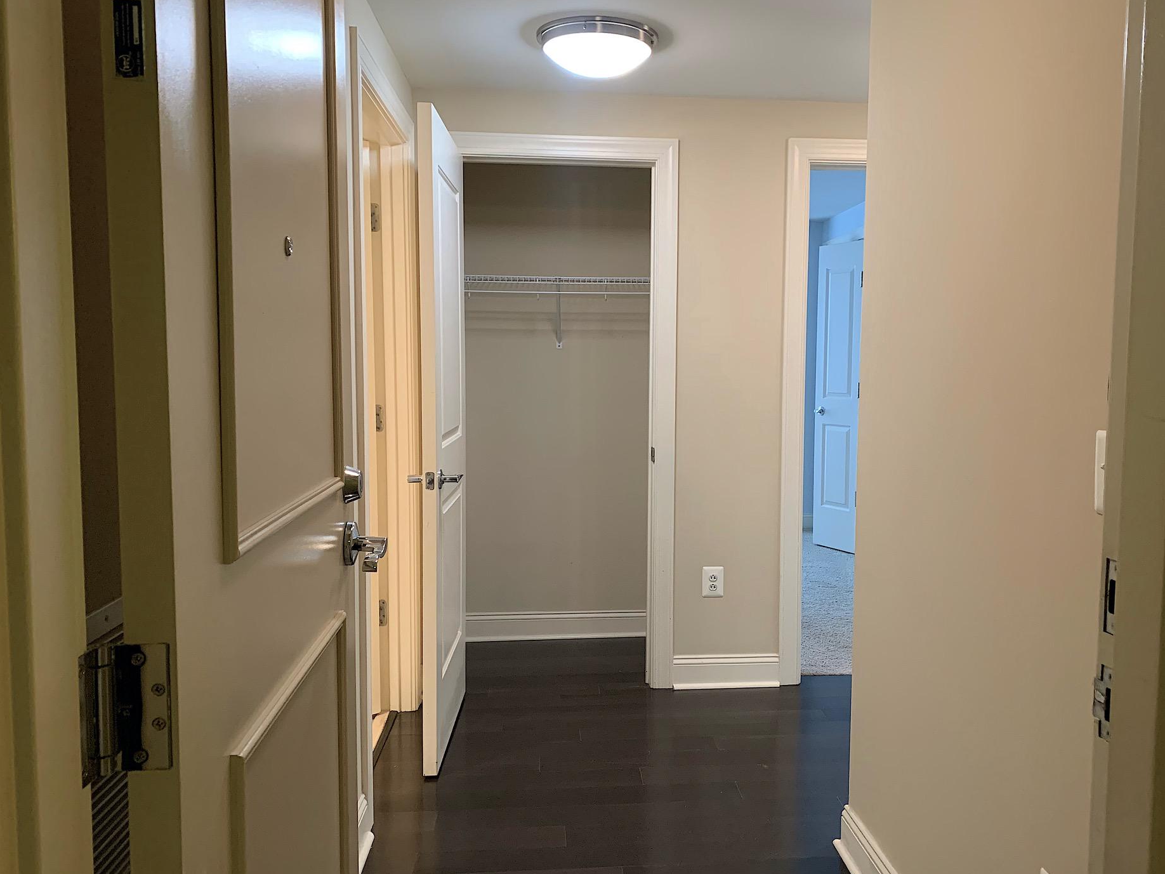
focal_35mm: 29
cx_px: 638
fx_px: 976
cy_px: 454
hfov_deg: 61.5
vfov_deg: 48.2
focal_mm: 4.25
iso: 250
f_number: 1.8
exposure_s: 1/60
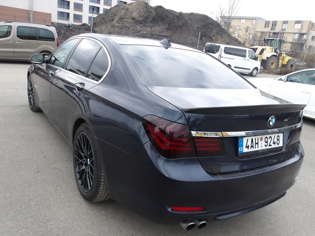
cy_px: 118
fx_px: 246
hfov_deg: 65.3
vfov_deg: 51.4
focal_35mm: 27
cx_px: 158
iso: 100
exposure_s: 1/233
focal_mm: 4.9
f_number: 3
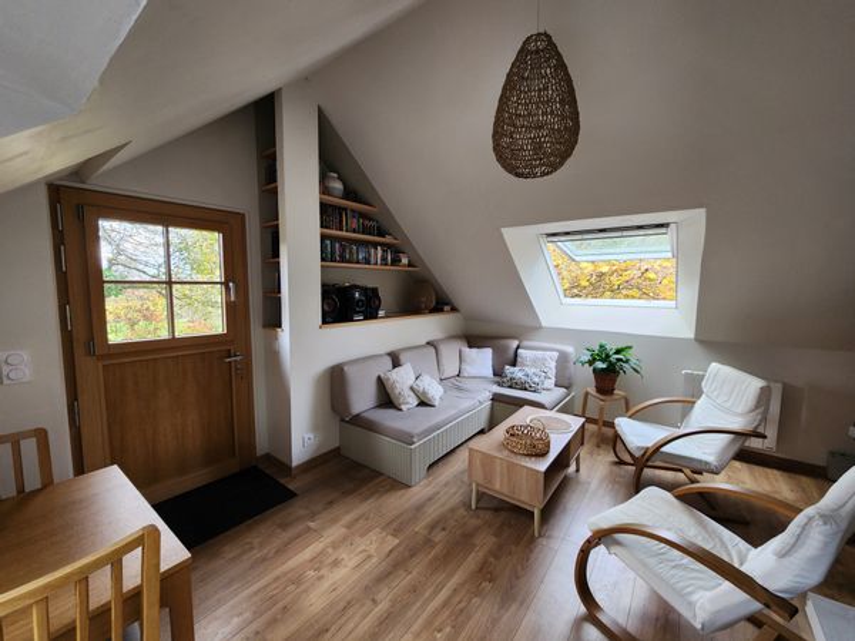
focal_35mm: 13
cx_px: 428
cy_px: 320
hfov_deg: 106.2
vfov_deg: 89.9
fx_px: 321
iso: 160
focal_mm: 2.2
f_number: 2.2
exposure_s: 1/50
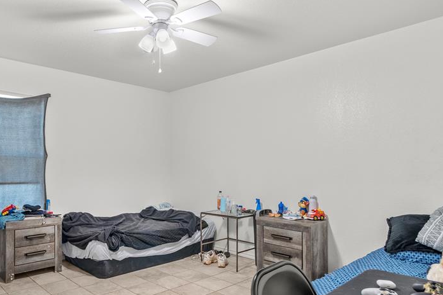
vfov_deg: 50.8
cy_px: 182
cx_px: 150
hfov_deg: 69.6
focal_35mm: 25
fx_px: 308
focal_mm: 17
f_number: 7.1
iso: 400
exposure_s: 1.6
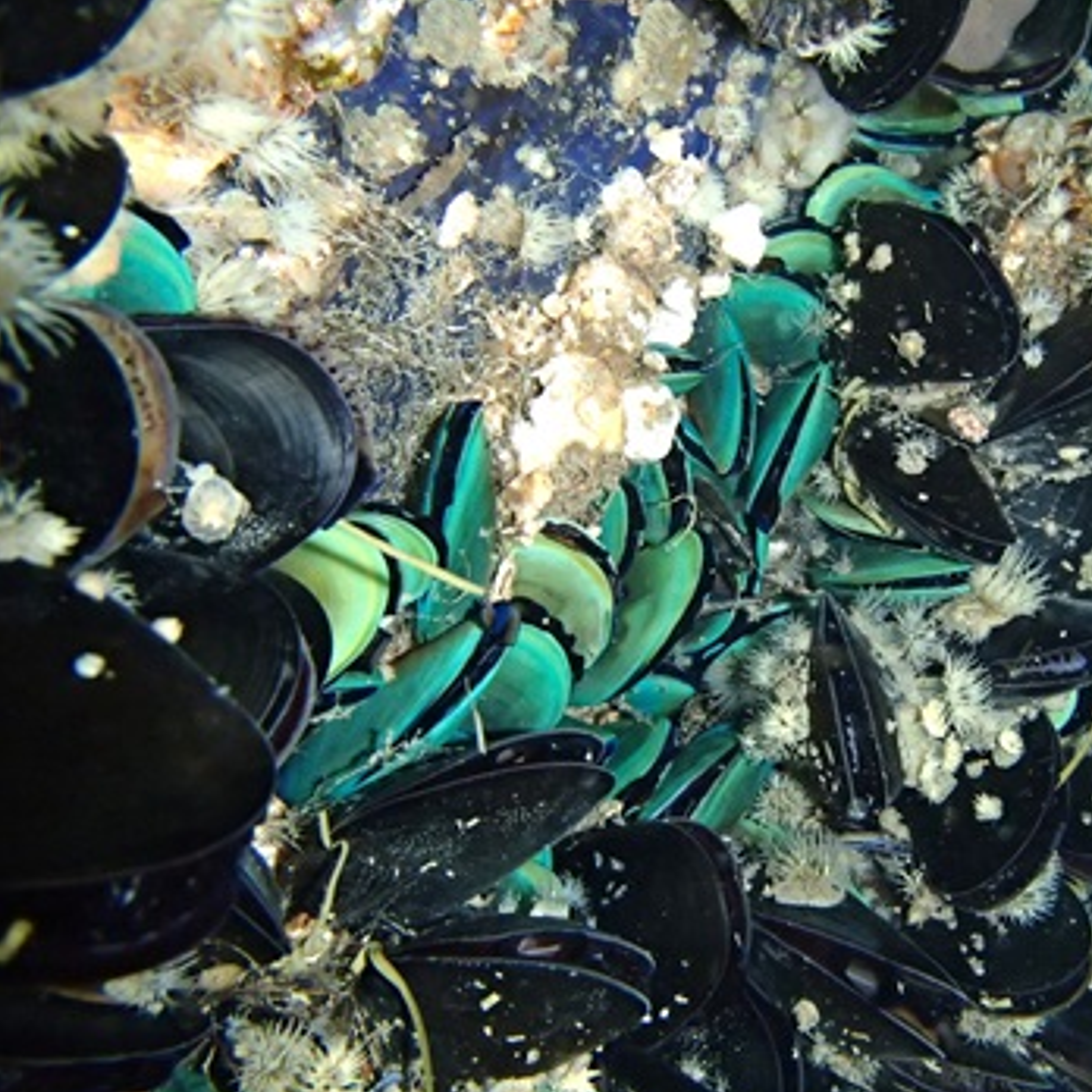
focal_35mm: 34
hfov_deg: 47.5
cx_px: 747
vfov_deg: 48.4
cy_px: 552
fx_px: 1213
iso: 800
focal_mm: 5
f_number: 11
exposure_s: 1/30
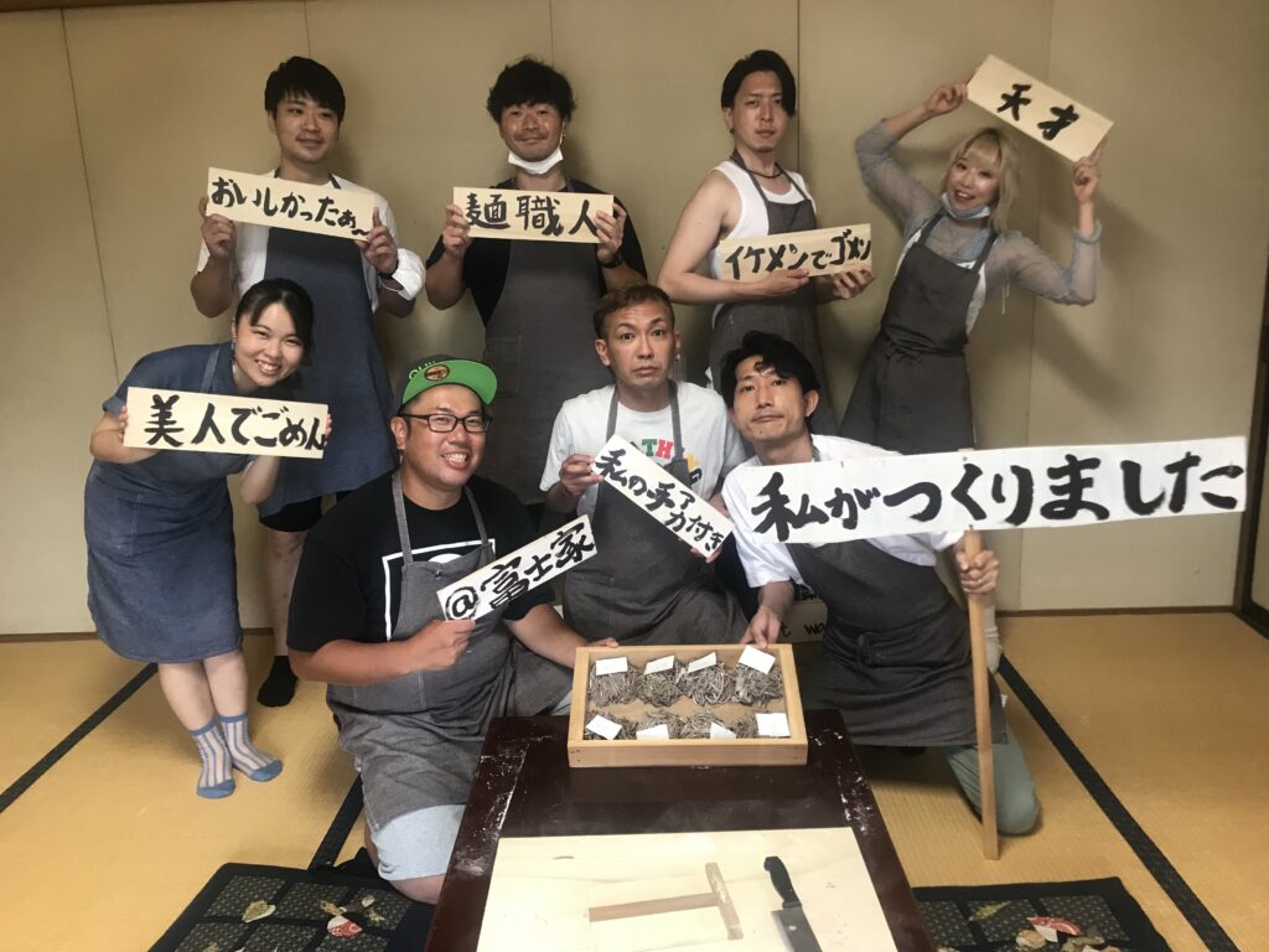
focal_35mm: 28
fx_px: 1026
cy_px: 476
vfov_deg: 49.7
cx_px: 634
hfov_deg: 63.4
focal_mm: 3.99
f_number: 1.8
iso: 40
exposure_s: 1/20
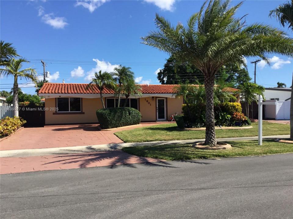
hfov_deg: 58.4
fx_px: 262
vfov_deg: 45.4
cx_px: 146
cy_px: 110
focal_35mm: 31
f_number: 2.4
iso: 25
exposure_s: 1/1058
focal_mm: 3.3
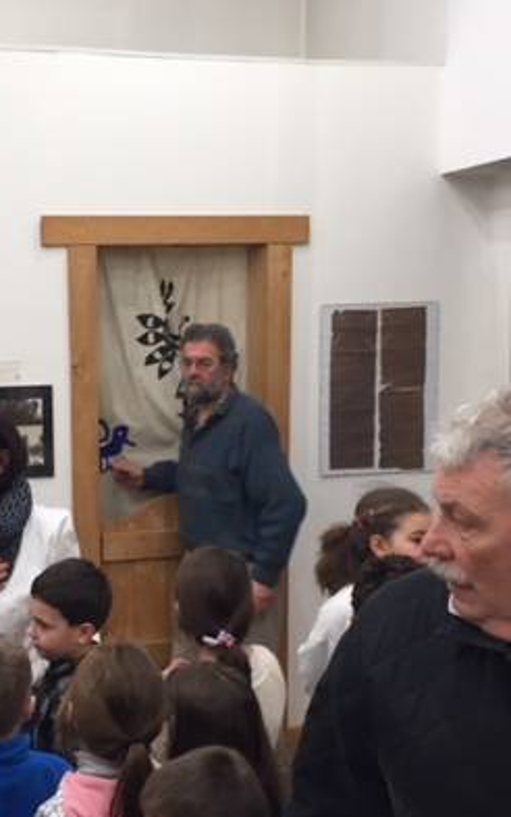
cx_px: 46
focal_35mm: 50
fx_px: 1113
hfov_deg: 25.0
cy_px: 449
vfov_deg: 40.2
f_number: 2.2
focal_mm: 4.15
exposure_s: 1/33
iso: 80
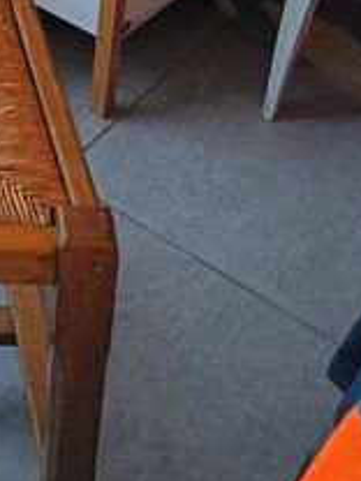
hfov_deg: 17.9
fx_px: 1029
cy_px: -62
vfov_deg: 24.4
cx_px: -167
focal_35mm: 74
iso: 858
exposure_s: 1/33.3
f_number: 1.75
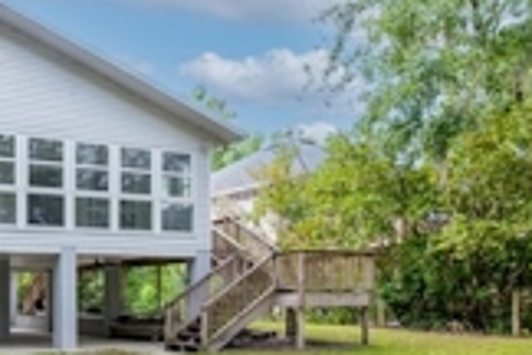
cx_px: -20
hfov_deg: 41.8
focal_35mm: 39
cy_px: 296
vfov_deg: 33.0
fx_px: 576
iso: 400
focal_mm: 14
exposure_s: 1/1000
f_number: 8
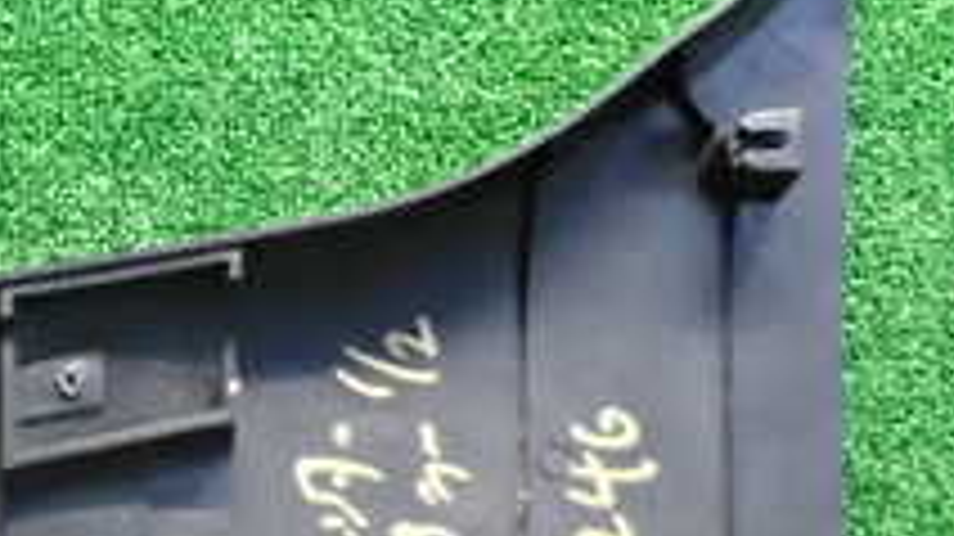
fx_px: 1947
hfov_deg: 26.5
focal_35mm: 77
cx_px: 68
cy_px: 617
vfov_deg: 15.2
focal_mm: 4.5
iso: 3200
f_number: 2
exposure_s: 1/100
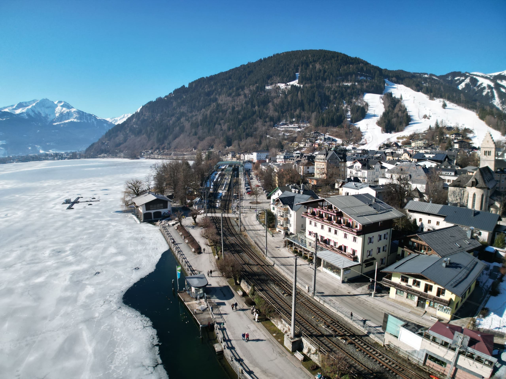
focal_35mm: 24
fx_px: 351
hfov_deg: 71.6
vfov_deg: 56.8
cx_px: 253
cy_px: 190
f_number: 1.7
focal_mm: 6.72
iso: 150
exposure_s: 1/3200
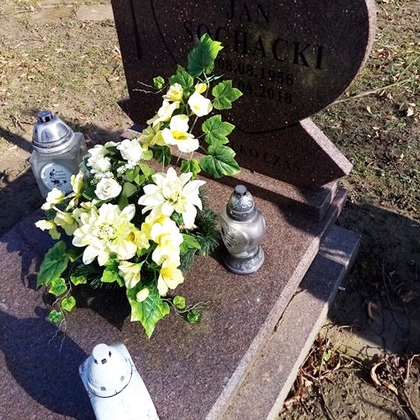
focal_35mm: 31
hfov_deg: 52.5
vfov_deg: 51.6
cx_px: 211
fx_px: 426
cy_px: 141
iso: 104
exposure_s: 1/778
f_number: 1.8
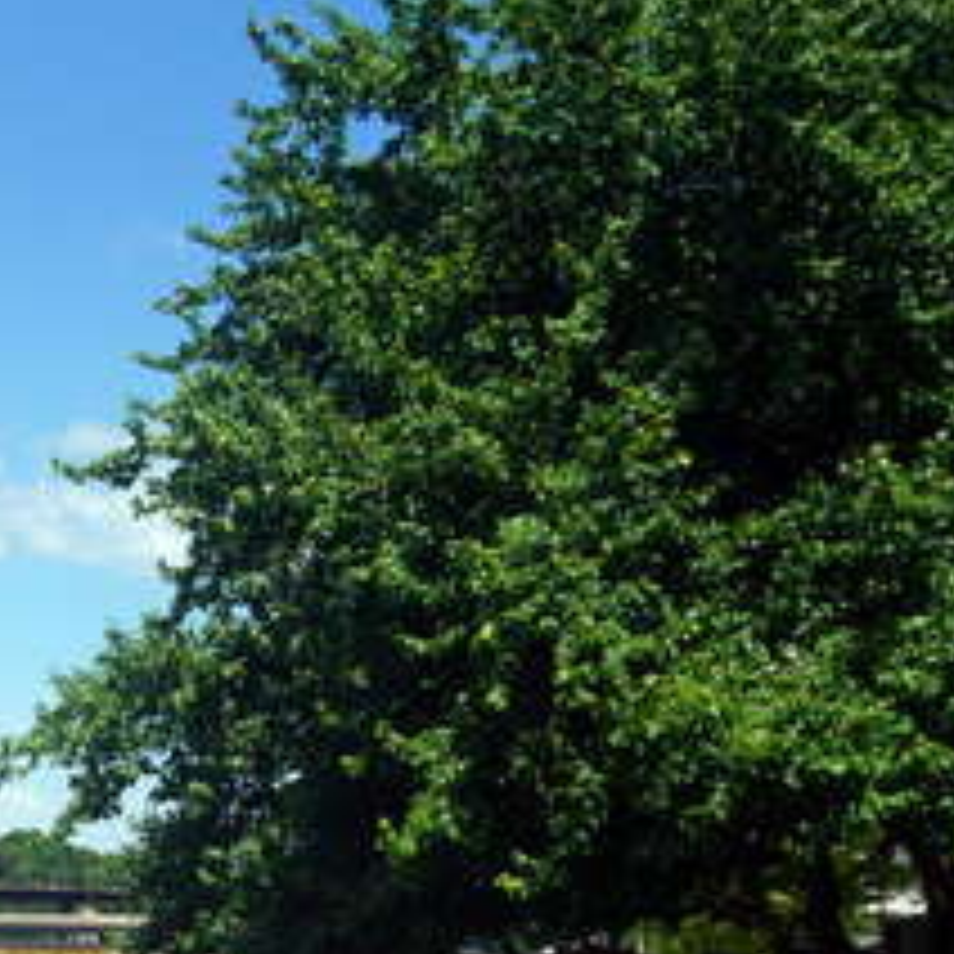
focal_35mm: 77
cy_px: 830
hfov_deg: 18.8
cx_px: -616
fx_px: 2401
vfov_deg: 22.0
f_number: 11
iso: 100
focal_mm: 16
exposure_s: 1/160
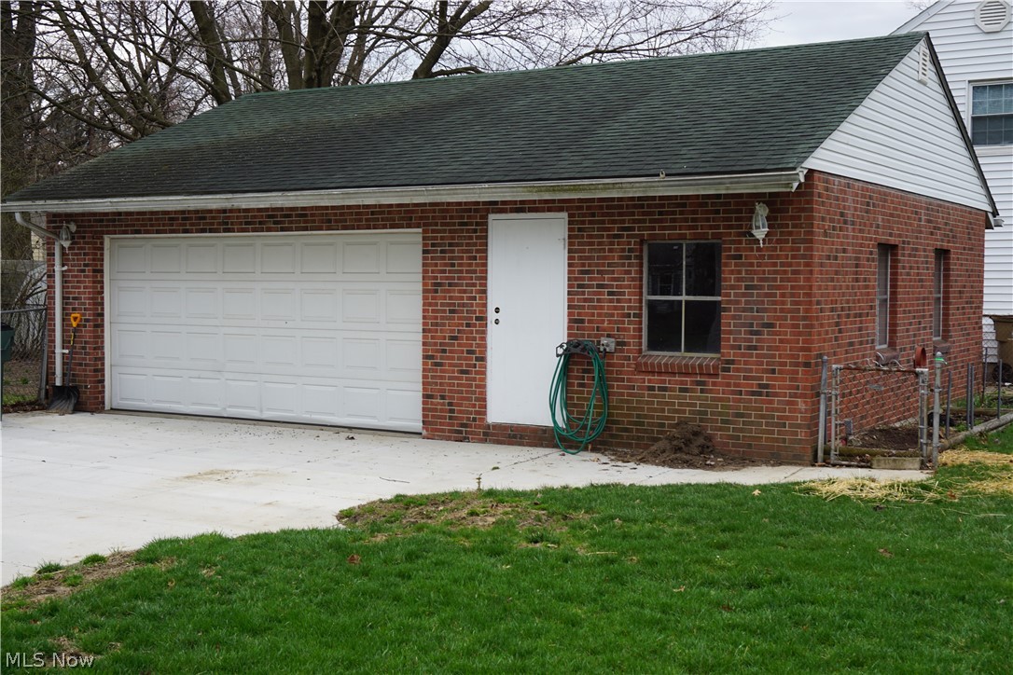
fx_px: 1308
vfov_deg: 28.9
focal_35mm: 46
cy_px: 338
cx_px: 506
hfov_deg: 42.3
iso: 100
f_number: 8
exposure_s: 1/100
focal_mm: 31
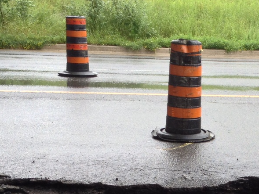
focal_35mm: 97
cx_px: 224
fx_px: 726
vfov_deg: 15.0
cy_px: 195
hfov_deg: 19.9
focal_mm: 4.28
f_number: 2.4
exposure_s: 1/192
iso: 50
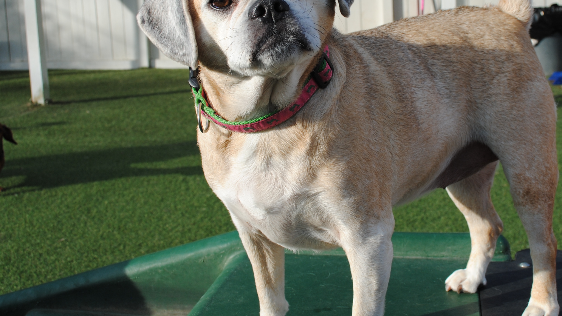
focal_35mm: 56
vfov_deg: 21.3
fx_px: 835
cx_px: 340
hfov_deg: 37.1
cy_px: 97
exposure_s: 1/200
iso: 100
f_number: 7.1
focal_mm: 24
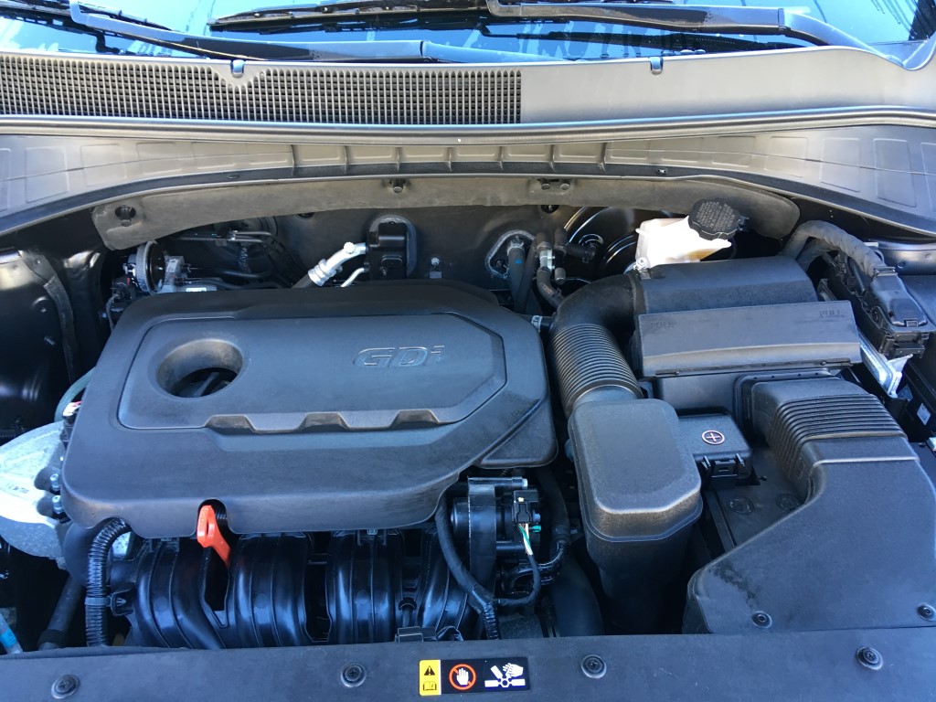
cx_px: 468
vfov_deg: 48.2
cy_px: 351
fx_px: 784
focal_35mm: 29
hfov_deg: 61.7
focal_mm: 4.15
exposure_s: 1/30
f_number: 2.2
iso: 80
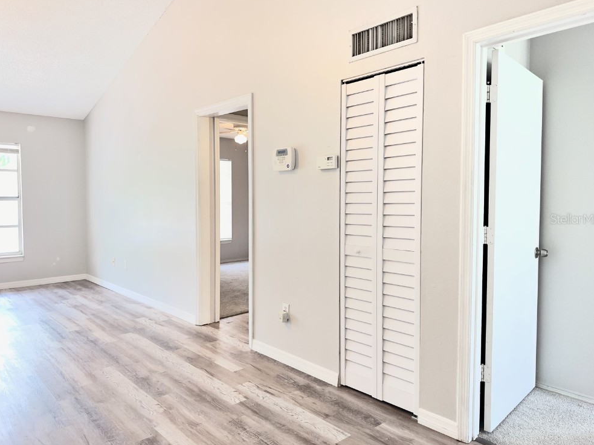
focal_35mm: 25
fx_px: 429
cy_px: 219
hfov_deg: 69.4
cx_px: 298
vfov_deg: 54.9
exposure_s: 1/120
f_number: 1.78
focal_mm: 6.86
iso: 125
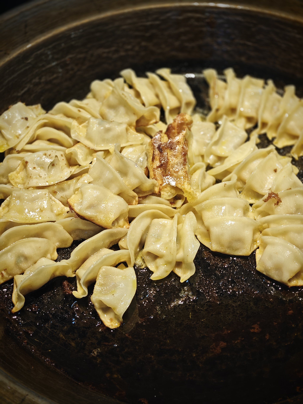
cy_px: 202
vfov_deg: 26.0
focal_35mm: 75
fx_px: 875
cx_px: 152
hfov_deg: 19.6
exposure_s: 1/100
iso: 64
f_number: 1.25
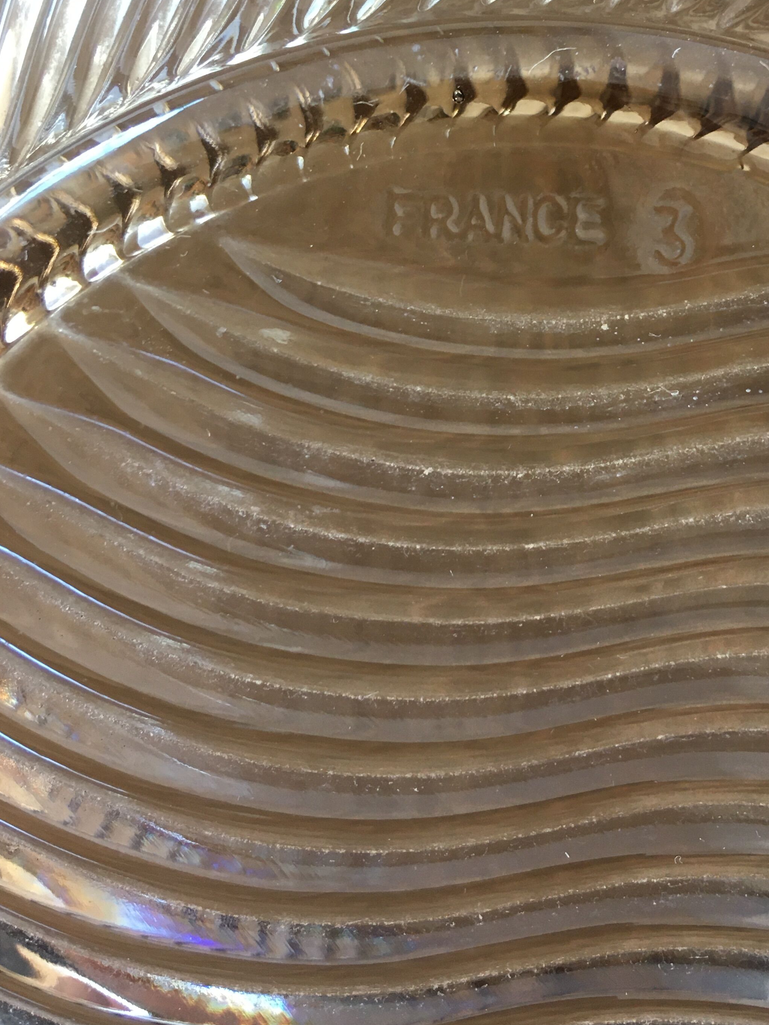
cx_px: 543
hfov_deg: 33.2
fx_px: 1274
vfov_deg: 42.7
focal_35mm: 43
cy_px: 279
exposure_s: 1/33
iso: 125
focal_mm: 4.15
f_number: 2.2
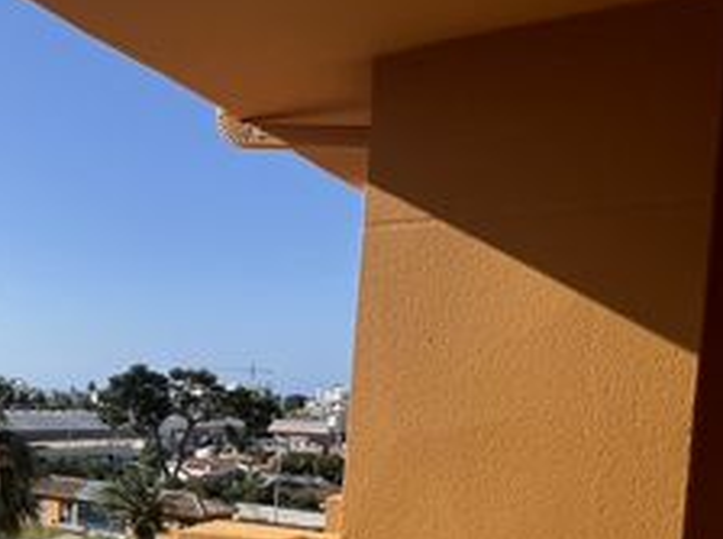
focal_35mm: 41
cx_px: -66
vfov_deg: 33.7
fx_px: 855
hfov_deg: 38.3
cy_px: 452
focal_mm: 1.57
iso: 32
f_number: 1.8
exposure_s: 1/3650
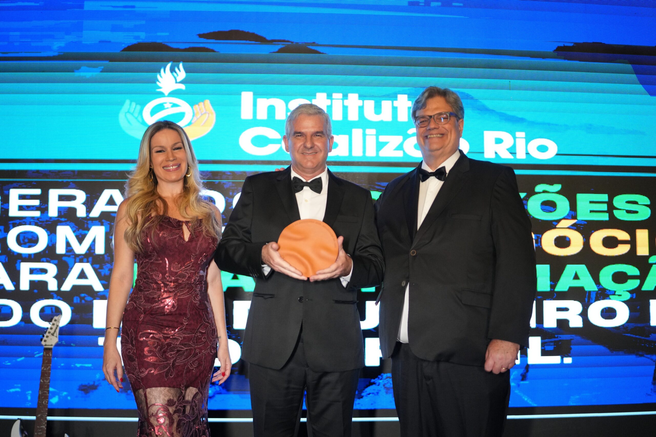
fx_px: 638
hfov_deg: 54.4
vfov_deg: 37.9
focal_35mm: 35
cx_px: 328
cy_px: 218
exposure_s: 1/1250
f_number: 1.4
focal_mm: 35
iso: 2500
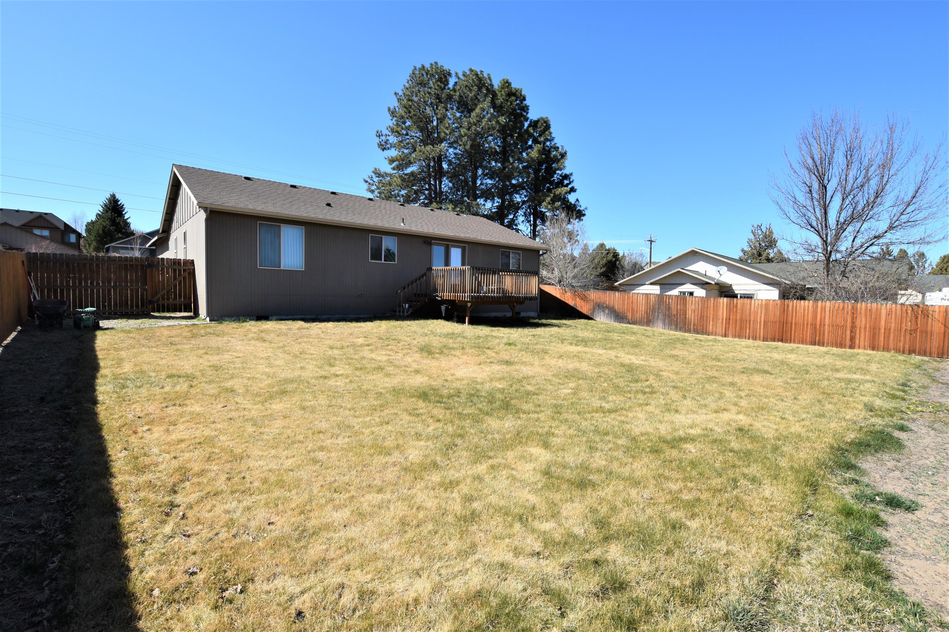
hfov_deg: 95.0
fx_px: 435
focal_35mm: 16
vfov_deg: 72.1
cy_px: 316
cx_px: 474
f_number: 8
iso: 110
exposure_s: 1/250
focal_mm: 11
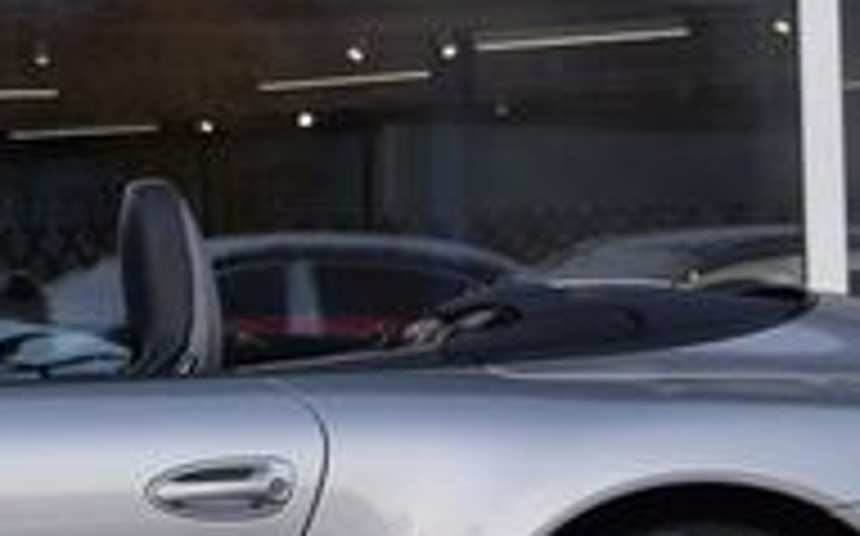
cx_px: -122
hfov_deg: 9.6
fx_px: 5036
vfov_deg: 6.1
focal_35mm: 215
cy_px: 18
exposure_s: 1/250
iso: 360
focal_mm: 35
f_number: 8
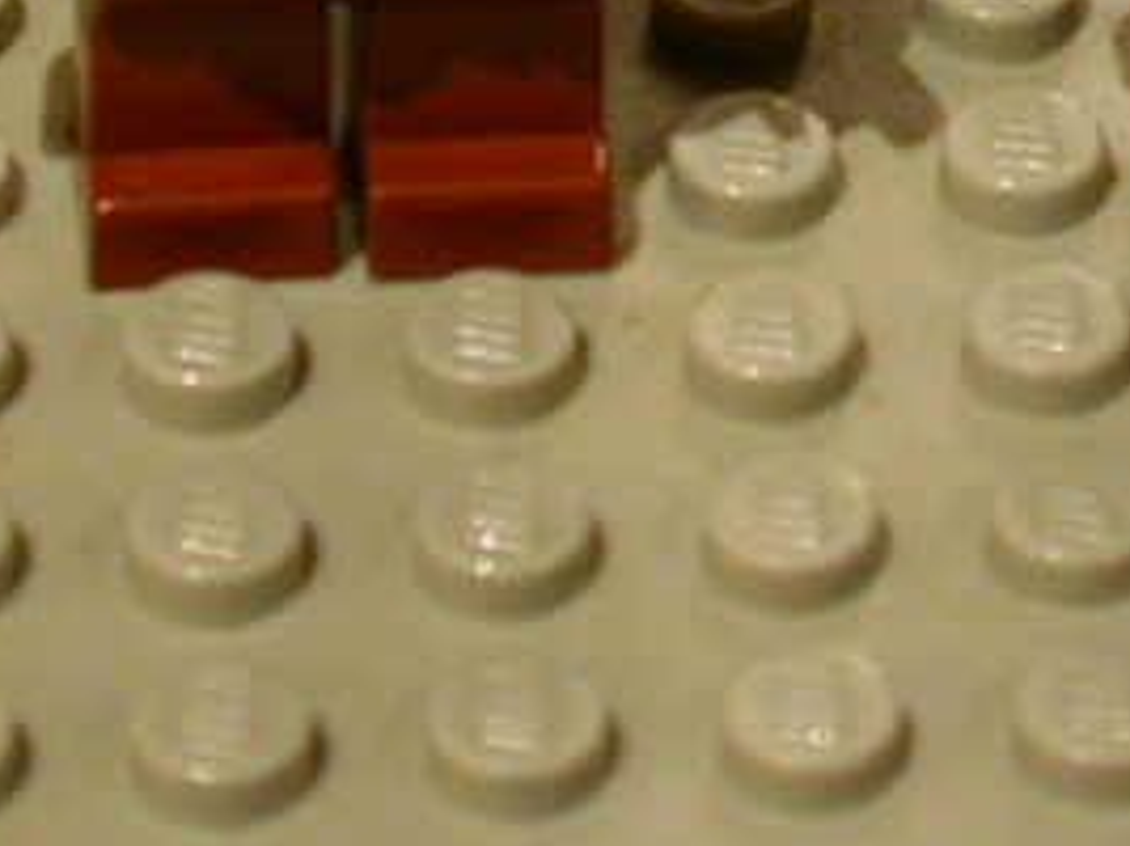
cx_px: 927
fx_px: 9756
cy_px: -461
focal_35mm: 299
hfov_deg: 6.6
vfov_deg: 4.9
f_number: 3.5
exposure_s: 1/4.5
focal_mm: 16.2
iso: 100
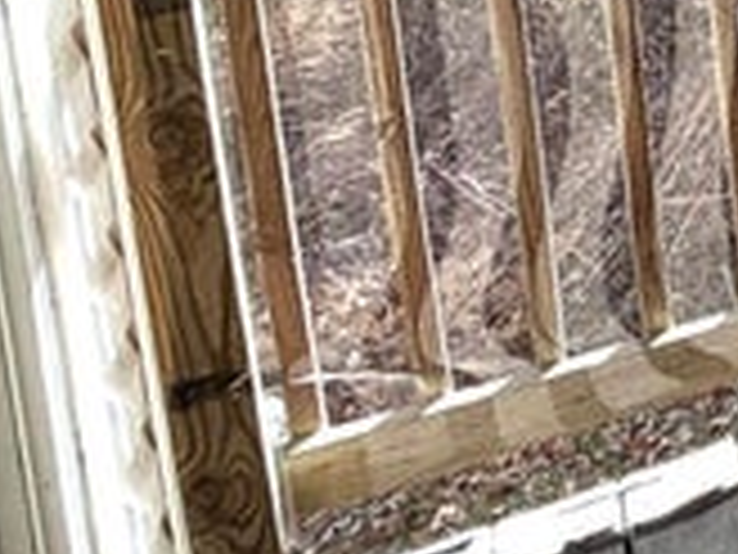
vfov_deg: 17.4
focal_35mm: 73
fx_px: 1556
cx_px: 1537
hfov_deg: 17.5
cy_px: -356
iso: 50
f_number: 2.2
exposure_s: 1/413
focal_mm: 2.22
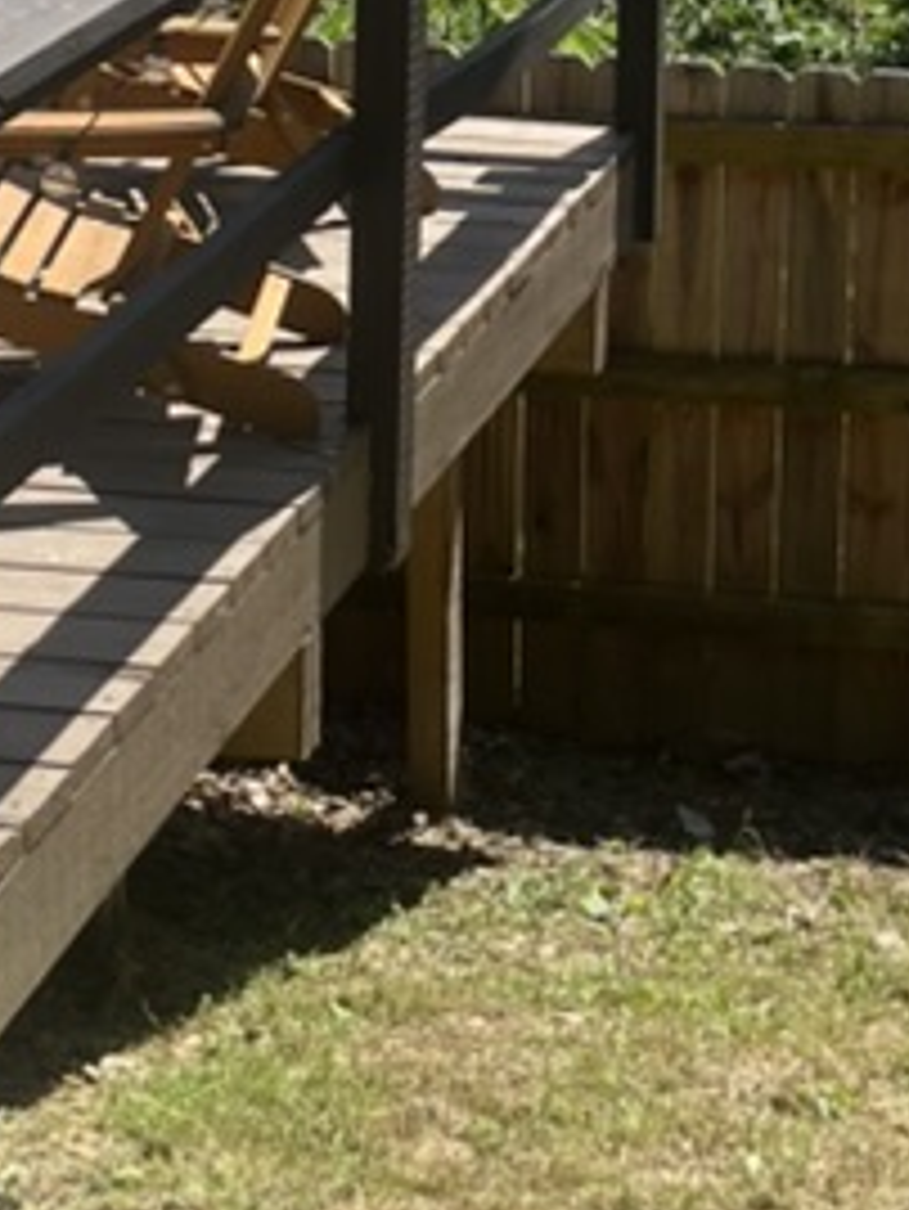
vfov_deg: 19.6
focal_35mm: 99
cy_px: 184
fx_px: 3464
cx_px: 652
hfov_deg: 14.9
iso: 50
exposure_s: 1/2571
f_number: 1.6
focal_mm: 5.1
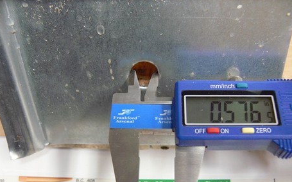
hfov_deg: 51.6
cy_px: 111
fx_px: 302
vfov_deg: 33.4
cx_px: 146
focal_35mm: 38
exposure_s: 1/15
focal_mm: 7.4
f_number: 2.8
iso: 200
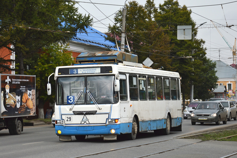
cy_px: 79
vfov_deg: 13.0
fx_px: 691
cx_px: 118
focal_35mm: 105
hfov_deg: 19.5
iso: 100
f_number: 5.6
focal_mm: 70
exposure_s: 1/320
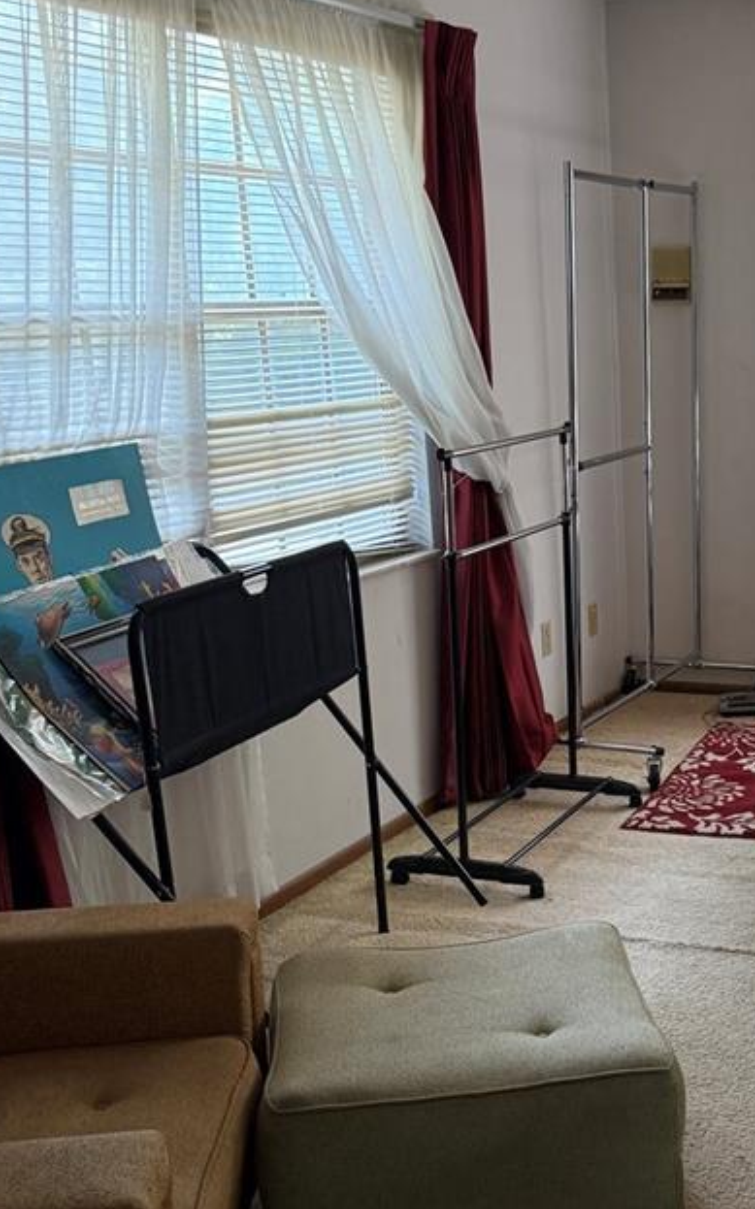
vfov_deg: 41.0
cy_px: 681
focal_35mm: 49
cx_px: 724
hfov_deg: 25.3
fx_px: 1614
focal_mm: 6.76
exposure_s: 1/120
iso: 200
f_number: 1.78
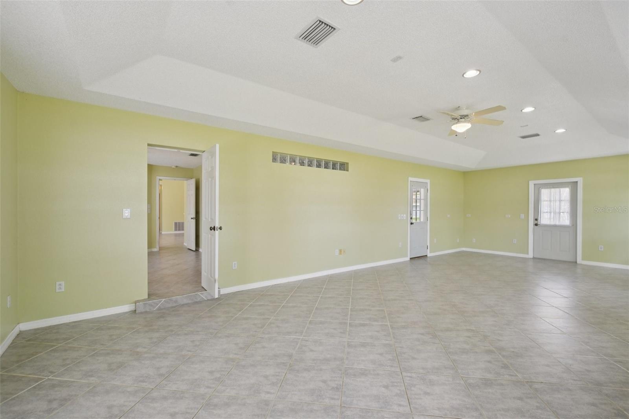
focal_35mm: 15
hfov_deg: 100.4
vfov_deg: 77.3
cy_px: 210
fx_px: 262
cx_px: 314
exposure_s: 1/50
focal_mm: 10
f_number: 8
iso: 400
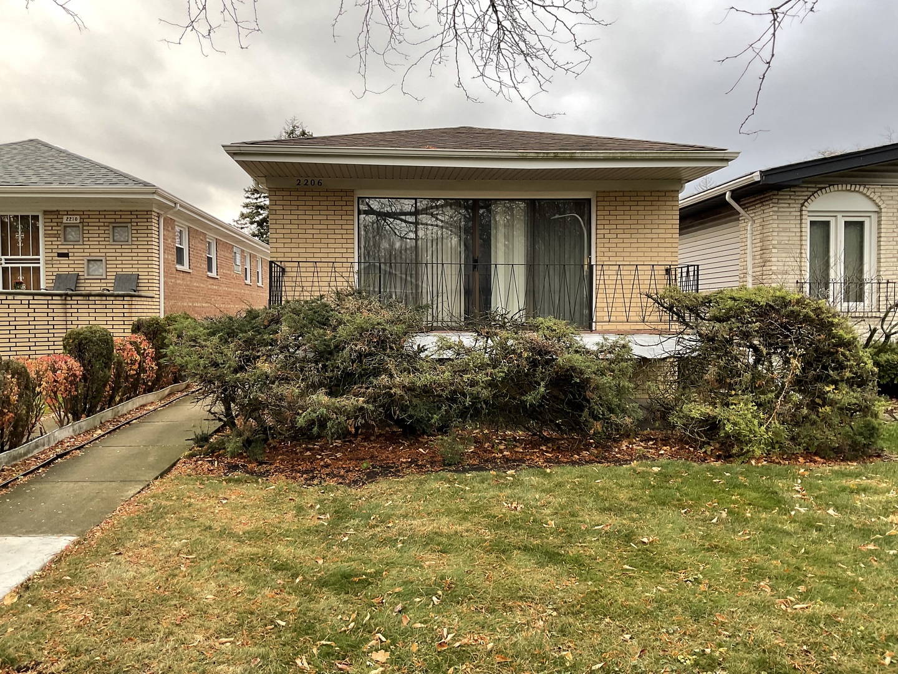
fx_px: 752
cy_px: 337
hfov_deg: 61.7
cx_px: 449
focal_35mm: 29
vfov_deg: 48.2
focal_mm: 3
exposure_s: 1/122
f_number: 1.8
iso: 32
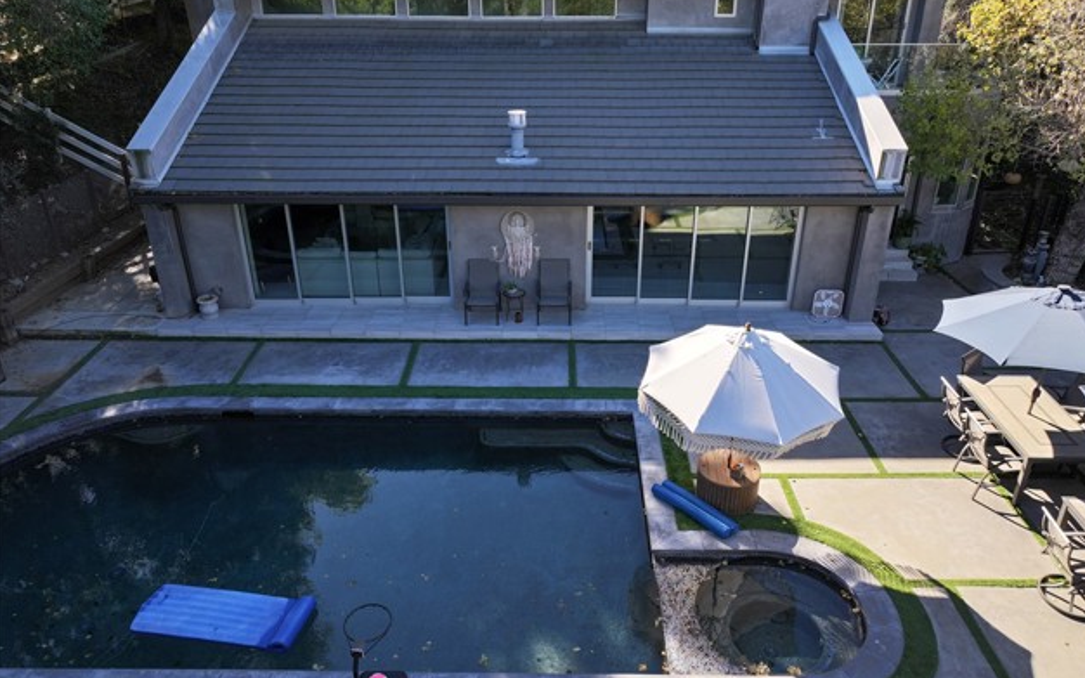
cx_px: 551
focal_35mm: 26
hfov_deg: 70.4
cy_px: 323
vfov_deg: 47.6
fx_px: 769
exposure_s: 1/20
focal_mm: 12.29
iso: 100
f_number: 2.8
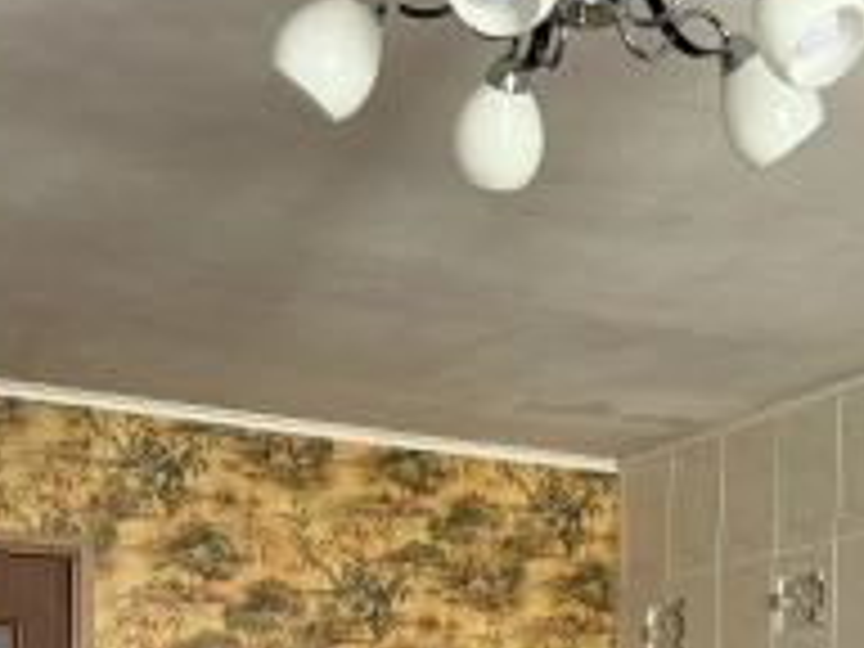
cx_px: 549
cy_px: 914
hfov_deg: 24.9
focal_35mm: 78
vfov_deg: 17.4
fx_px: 1947
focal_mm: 6.76
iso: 320
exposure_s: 1/60
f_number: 1.78
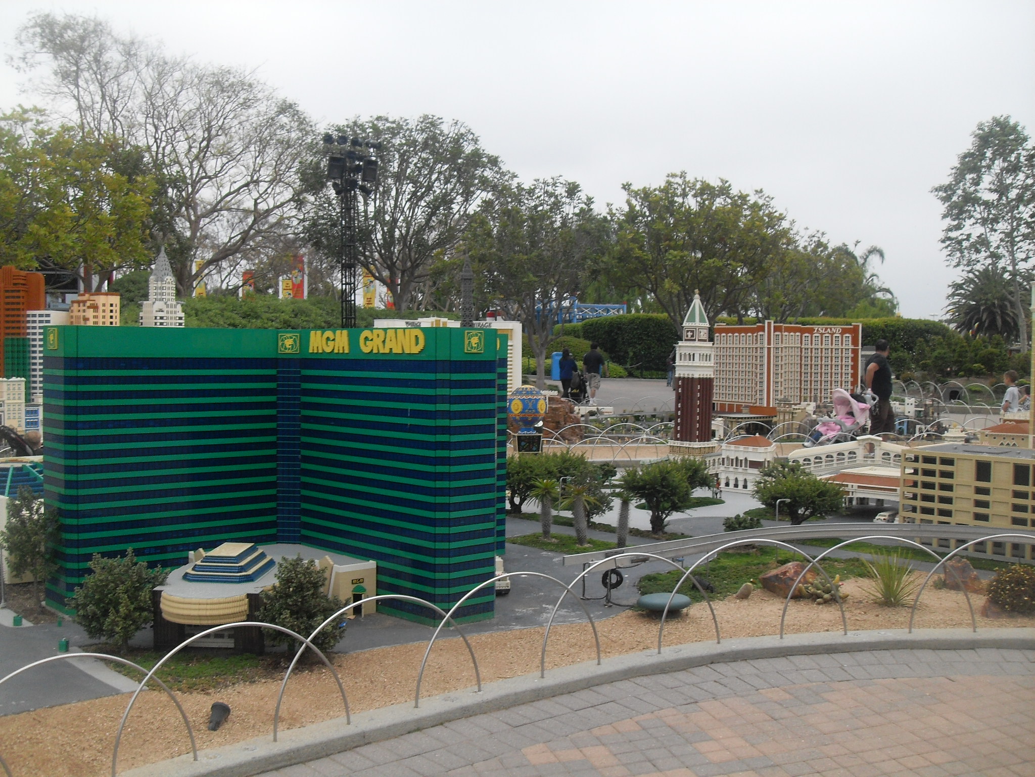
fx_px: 1106
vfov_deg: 38.7
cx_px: 518
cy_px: 388
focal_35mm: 37
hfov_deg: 50.1
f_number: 8.9
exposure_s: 1/60
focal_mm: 6.3
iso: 80
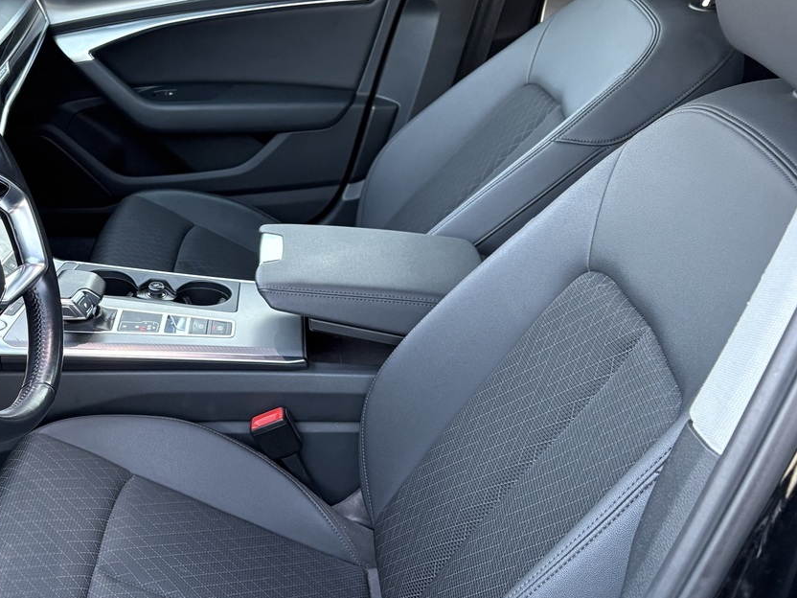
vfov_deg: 32.2
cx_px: 185
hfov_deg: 40.7
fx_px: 1036
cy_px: 333
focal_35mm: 45
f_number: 1.6
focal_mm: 5.96
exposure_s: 1/60
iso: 160
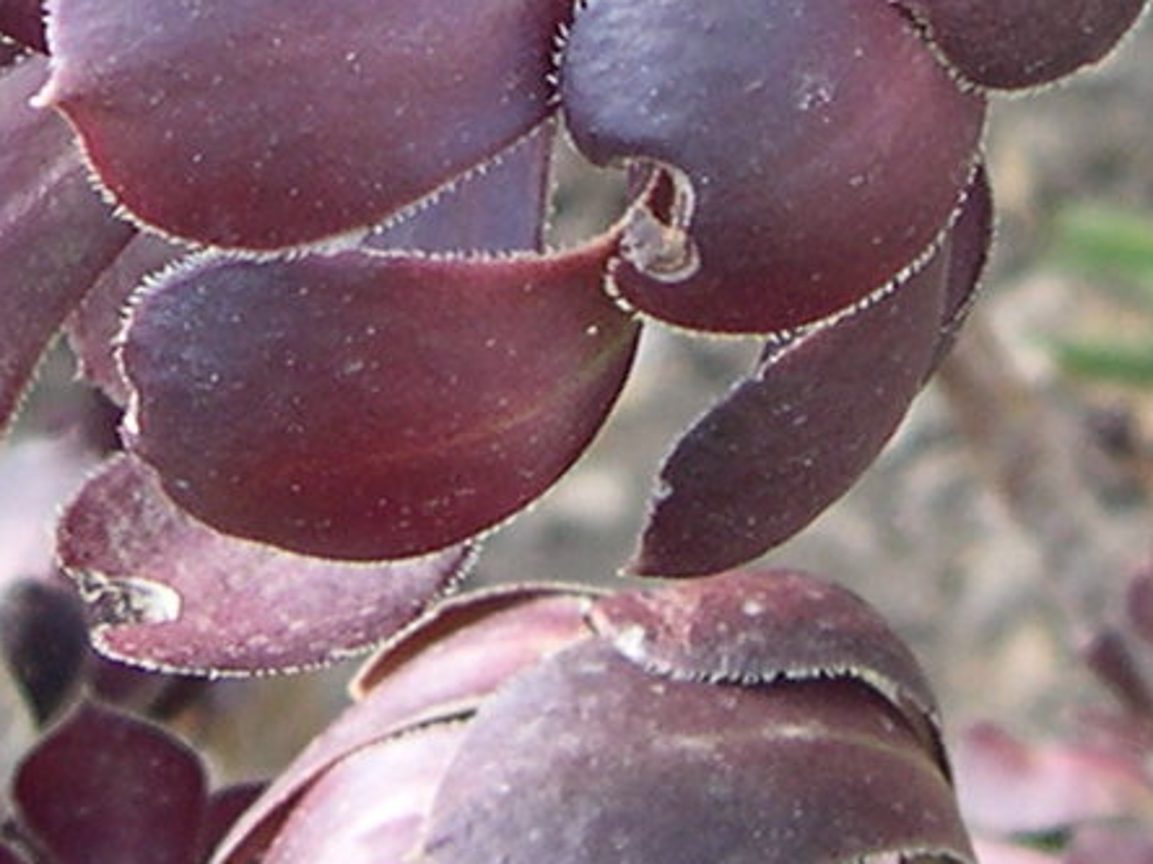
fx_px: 5129
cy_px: -348
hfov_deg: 12.8
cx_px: 797
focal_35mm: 154
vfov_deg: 9.4
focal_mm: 8
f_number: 2.8
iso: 100
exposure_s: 1/95
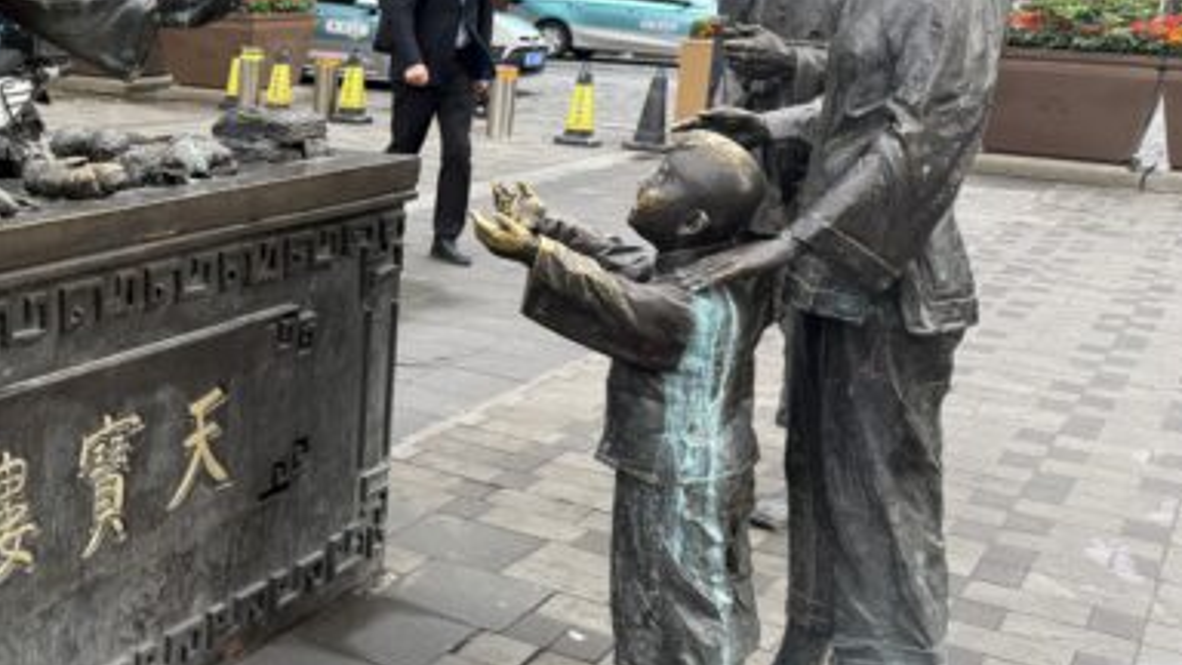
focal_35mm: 47
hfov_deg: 40.5
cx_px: 123
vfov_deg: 25.4
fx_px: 1473
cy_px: 289
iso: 80
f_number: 1.78
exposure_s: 1/547
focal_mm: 6.76
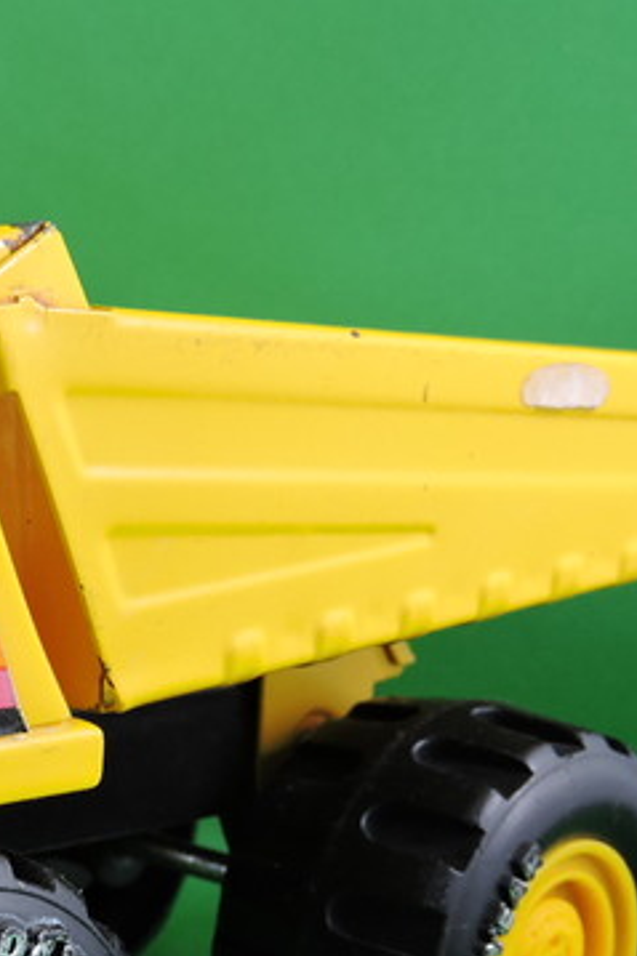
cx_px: -103
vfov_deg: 26.9
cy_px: 748
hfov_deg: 17.6
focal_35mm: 74
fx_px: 1966
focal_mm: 5.9
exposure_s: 1/30
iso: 110
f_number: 3.6
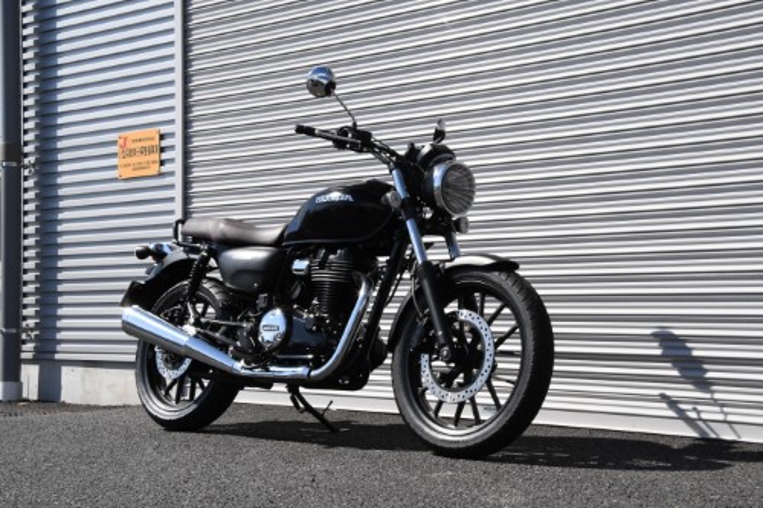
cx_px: 382
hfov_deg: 31.9
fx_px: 1335
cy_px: 254
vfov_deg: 21.6
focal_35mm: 63
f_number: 18
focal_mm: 42
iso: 2000
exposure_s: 1/1000
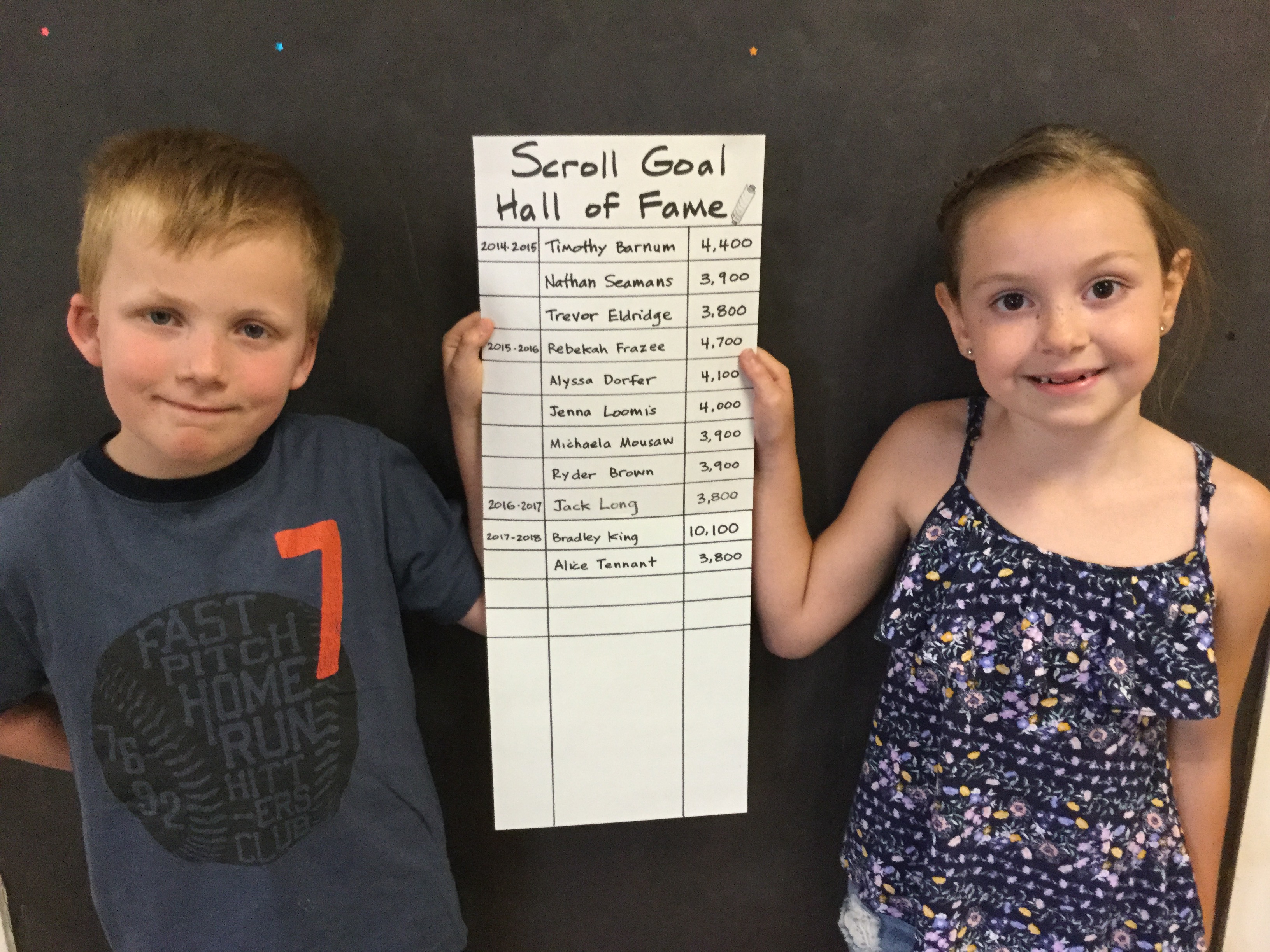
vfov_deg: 45.4
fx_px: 1137
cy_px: 476
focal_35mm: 31
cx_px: 635
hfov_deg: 58.4
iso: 200
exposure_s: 1/20
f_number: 2.4
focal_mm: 3.3
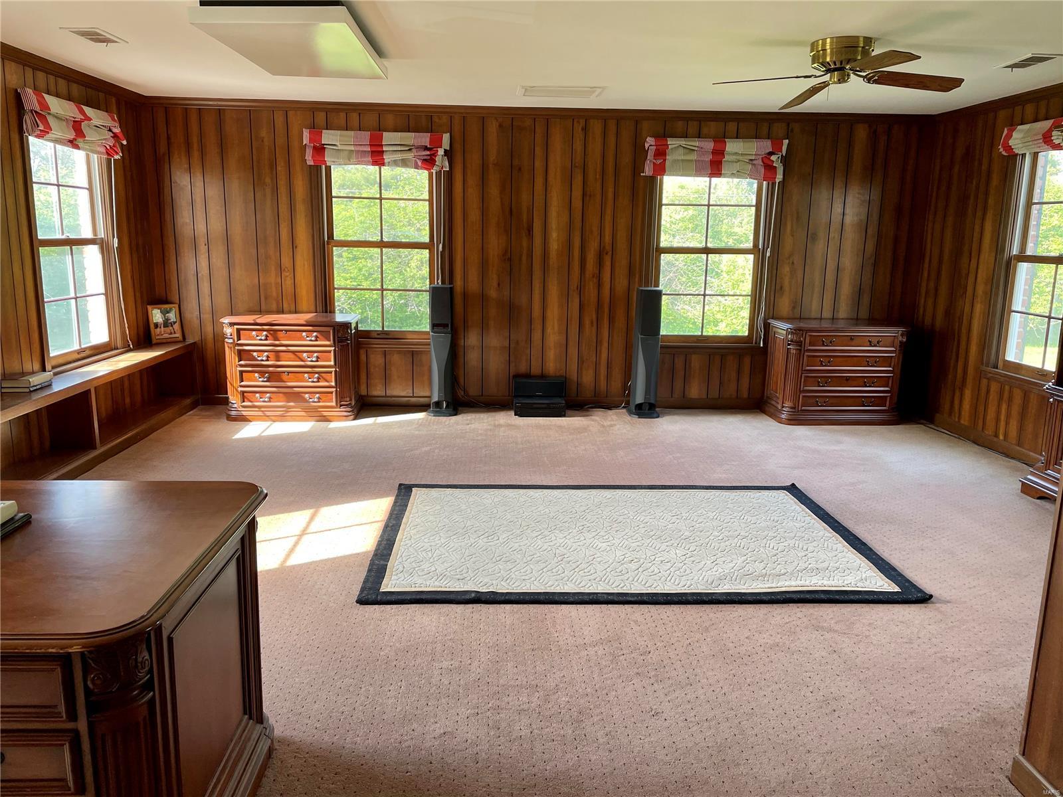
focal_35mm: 26
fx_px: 798
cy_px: 398
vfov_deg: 53.1
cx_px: 532
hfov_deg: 67.3
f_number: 1.6
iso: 64
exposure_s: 1/121
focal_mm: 4.2
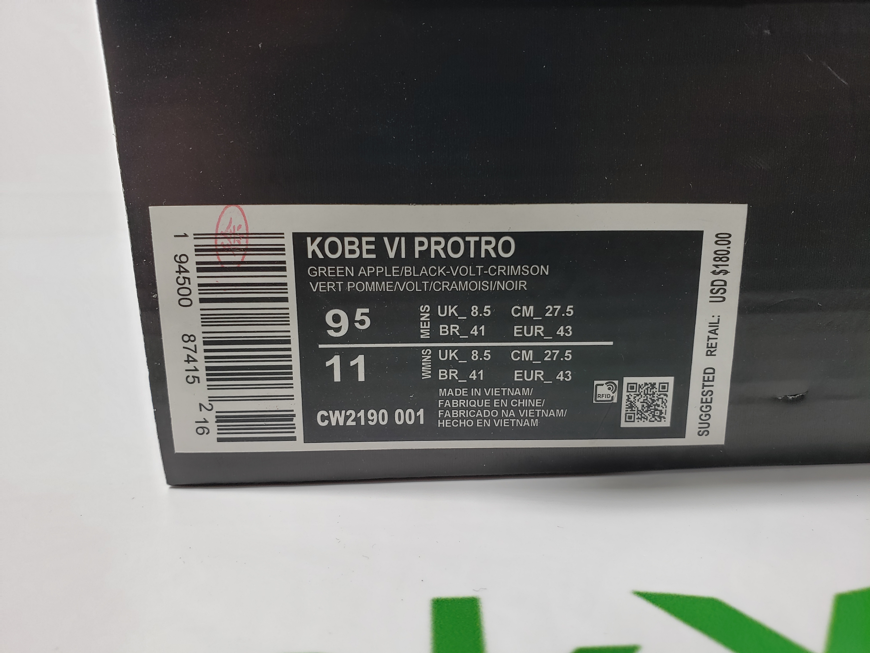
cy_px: 326
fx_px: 653
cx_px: 435
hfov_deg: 67.3
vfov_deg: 53.1
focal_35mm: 26
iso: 64
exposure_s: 1/100
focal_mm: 4.3
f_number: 2.4
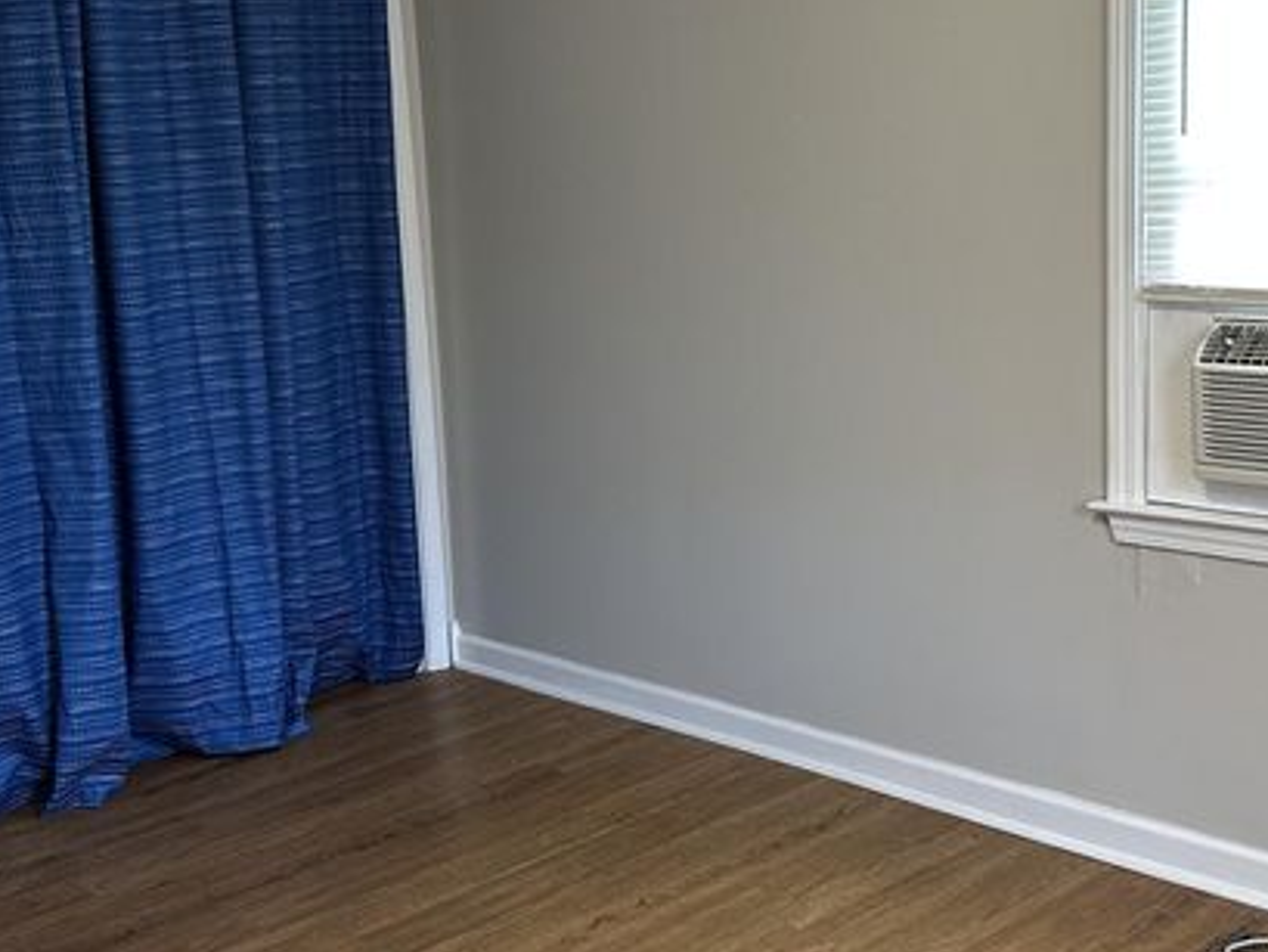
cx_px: 668
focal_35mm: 50
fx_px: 1832
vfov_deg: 29.1
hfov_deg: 38.2
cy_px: 462
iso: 250
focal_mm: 6.86
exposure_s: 1/60
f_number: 1.78
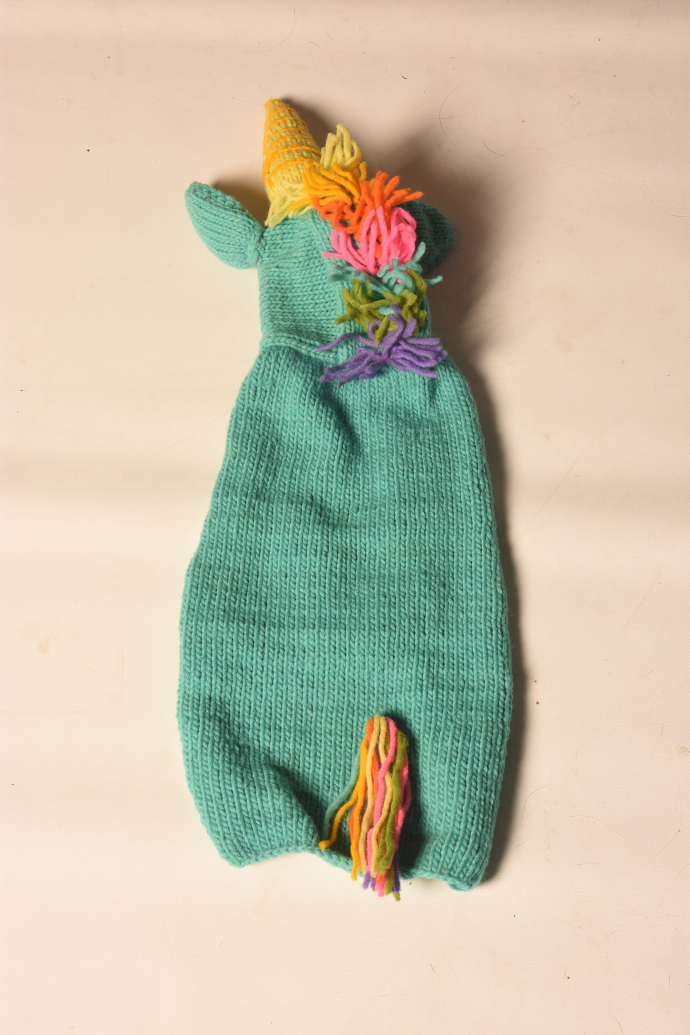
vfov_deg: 29.9
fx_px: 1941
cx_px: 345
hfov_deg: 20.2
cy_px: 518
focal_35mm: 68
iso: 200
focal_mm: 45
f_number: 11
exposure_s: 1/125
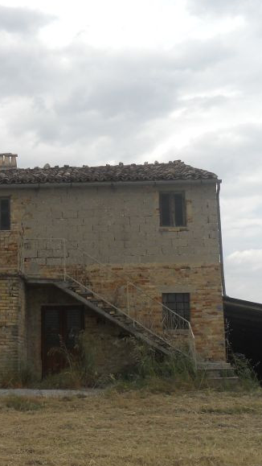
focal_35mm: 52
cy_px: 237
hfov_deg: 22.7
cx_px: 47
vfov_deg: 39.9
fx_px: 642
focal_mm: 4.9
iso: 80
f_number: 3.2
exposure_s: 1/800
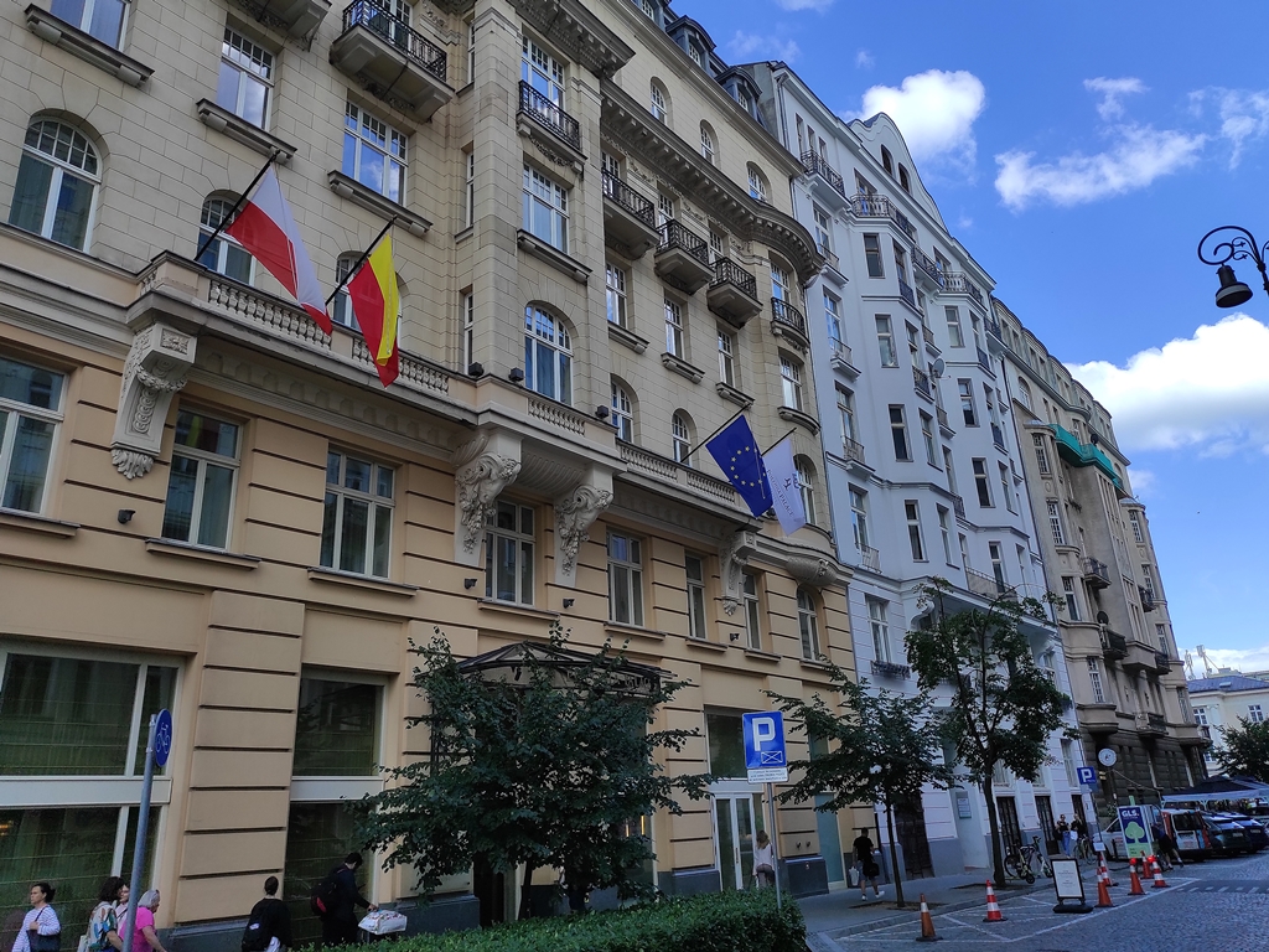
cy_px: 476
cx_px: 634
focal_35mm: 25
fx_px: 916
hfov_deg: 69.4
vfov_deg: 54.9
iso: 100
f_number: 1.89
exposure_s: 1/1367
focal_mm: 5.43
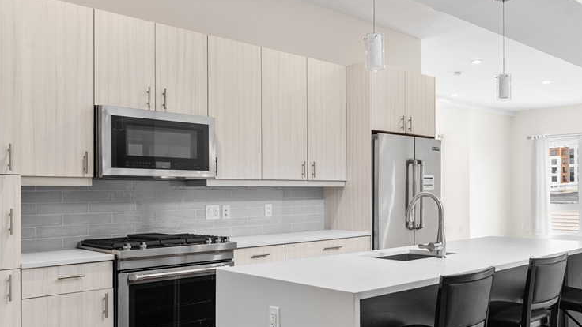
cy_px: 189
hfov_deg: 55.2
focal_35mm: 35
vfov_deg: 33.7
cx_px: 396
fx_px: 540
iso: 320
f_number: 7.1
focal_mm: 24
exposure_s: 1/1.25
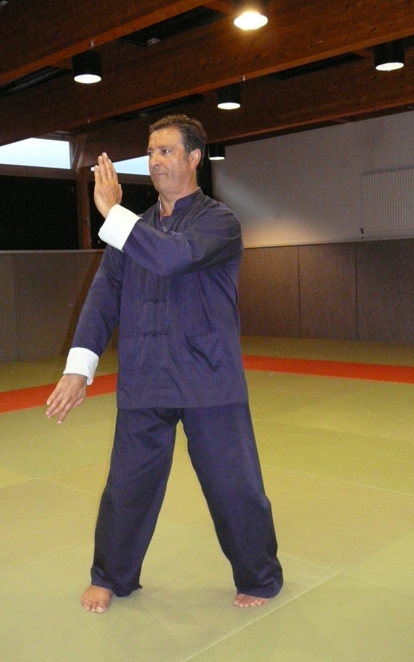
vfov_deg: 48.2
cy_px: 331
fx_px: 740
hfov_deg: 31.2
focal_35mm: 41
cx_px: 182
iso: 400
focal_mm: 5.6
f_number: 3
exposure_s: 1/30
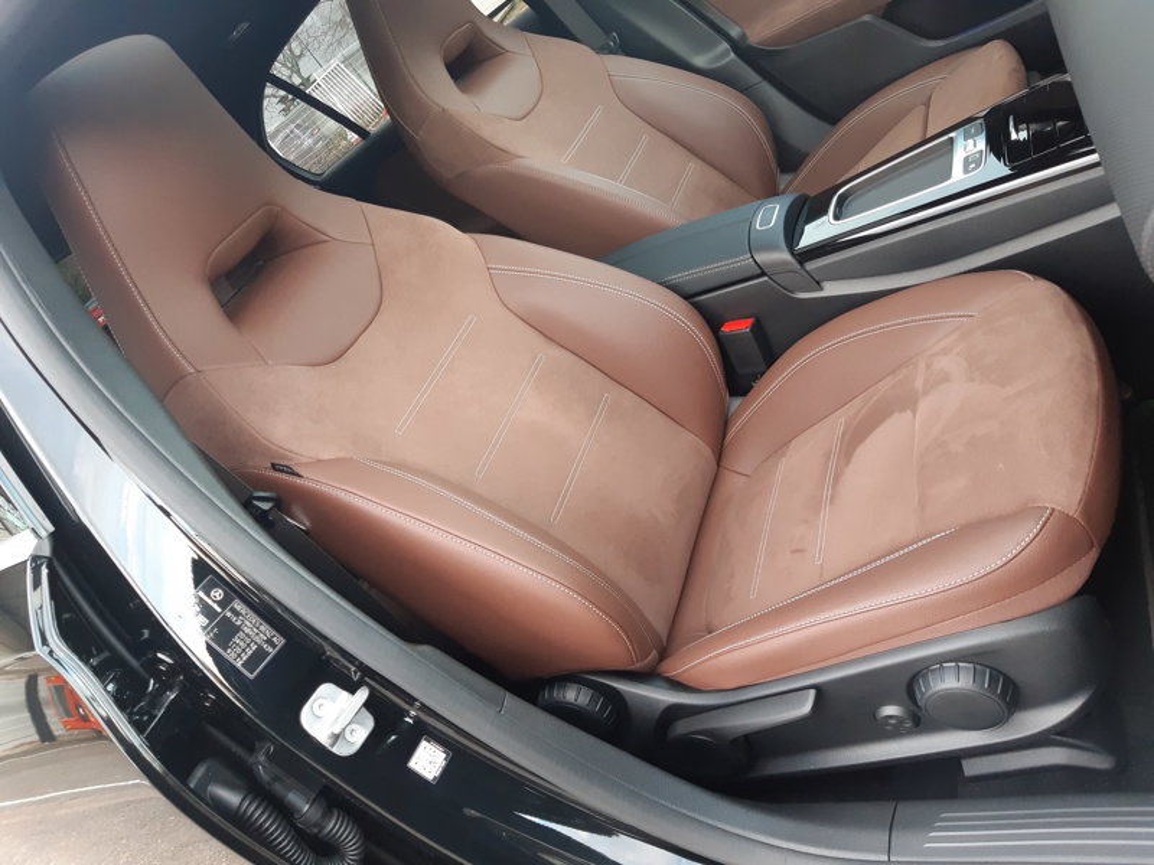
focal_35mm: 26
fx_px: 867
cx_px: 577
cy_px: 432
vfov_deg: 53.1
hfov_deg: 67.3
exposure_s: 1/50
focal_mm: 3.92
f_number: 1.7
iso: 200
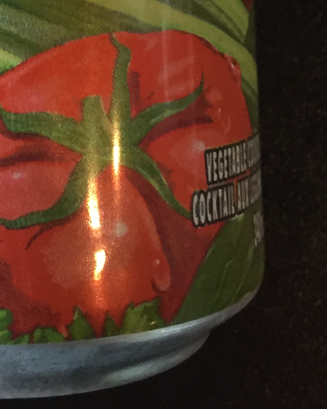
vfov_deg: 18.4
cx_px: 10
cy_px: -182
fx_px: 1138
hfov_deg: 16.1
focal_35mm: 94
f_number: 2.2
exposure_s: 1/30
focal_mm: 4.15
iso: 125
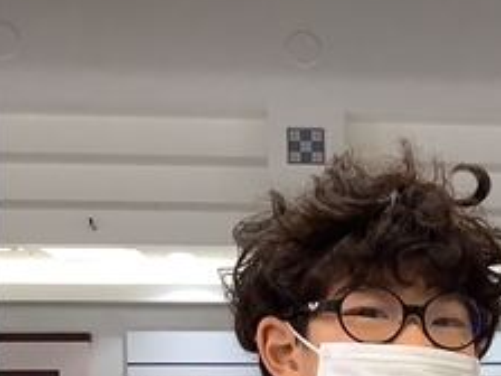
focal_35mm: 83
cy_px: 468
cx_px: 628
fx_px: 1201
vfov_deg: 16.9
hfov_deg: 21.6
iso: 100
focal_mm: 3.3
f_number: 2.4
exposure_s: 1/60
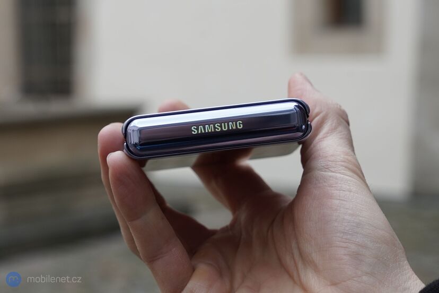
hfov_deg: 36.2
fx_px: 671
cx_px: 220
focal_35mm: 55
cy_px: 146
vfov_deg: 24.6
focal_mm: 55
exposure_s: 1/200
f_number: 7.1
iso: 400
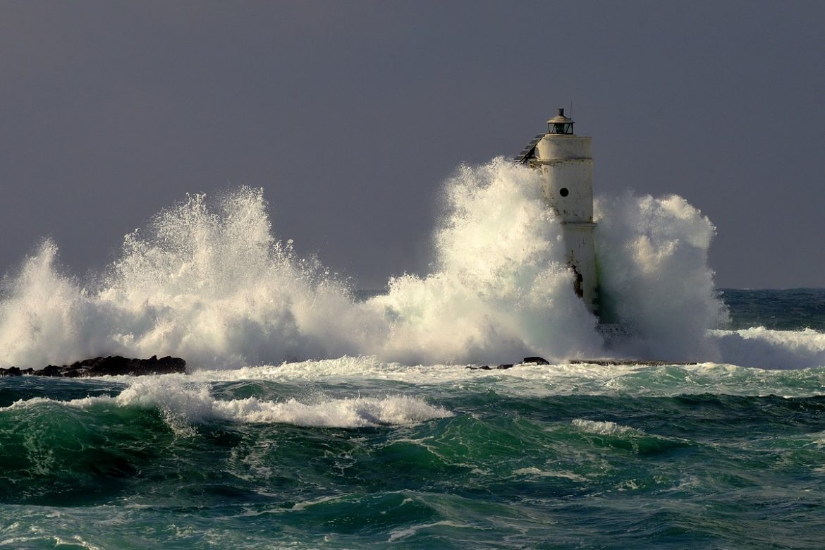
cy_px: 275
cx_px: 412
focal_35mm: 270
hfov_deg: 7.6
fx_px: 6187
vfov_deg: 5.1
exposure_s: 1/400
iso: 100
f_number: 16
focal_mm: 180
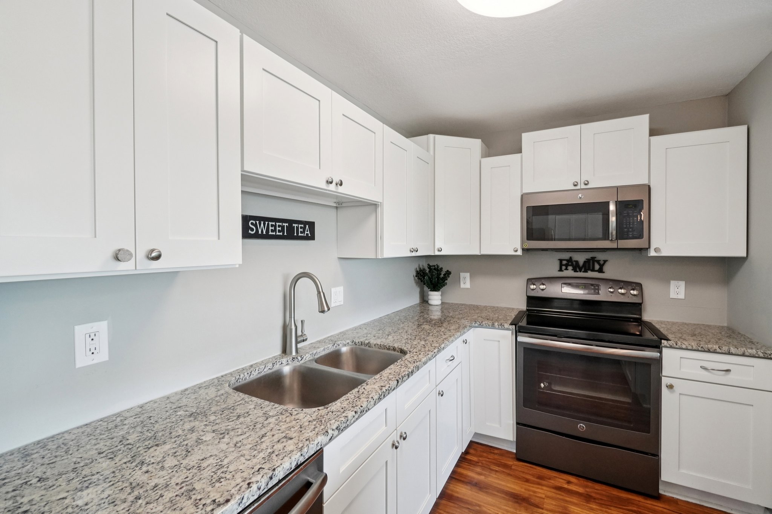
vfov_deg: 77.3
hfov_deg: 100.4
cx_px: 386
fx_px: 322
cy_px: 257
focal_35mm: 15
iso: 500
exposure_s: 1/30
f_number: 8
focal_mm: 10
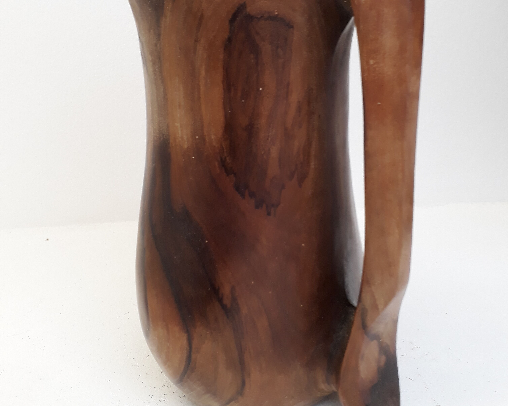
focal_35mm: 36
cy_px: 156
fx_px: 541
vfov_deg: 40.9
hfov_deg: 50.3
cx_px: 258
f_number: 1.9
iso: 125
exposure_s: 1/33
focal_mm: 3.6
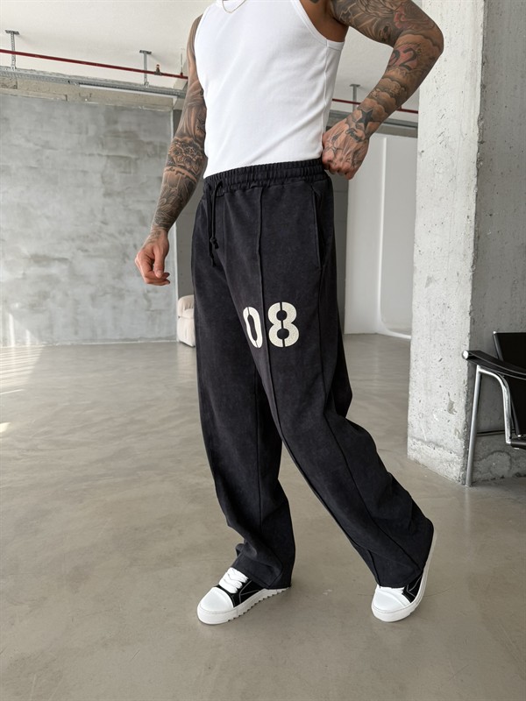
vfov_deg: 71.6
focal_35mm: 24
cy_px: 350
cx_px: 263
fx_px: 486
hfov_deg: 56.8
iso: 80
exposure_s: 1/312
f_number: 1.78
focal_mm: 6.76
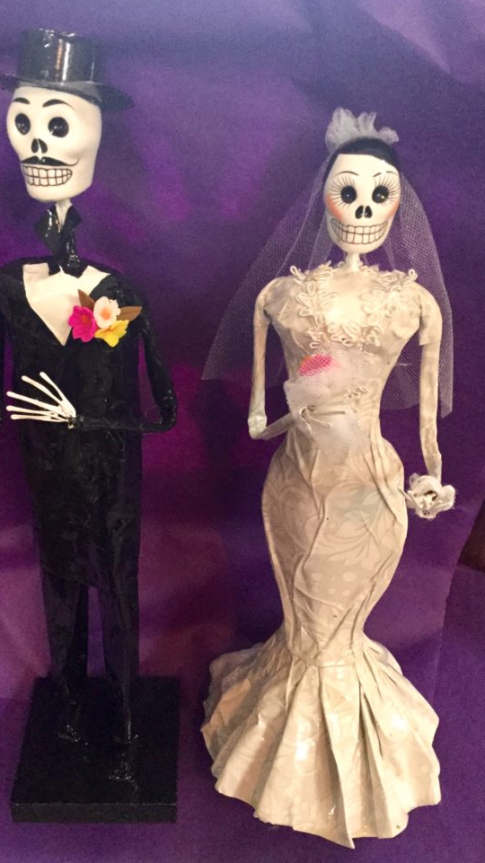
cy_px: 449
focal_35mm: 36
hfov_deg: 32.7
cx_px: 190
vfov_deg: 55.3
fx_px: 824
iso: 160
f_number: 2.4
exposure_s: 1/30
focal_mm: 3.3
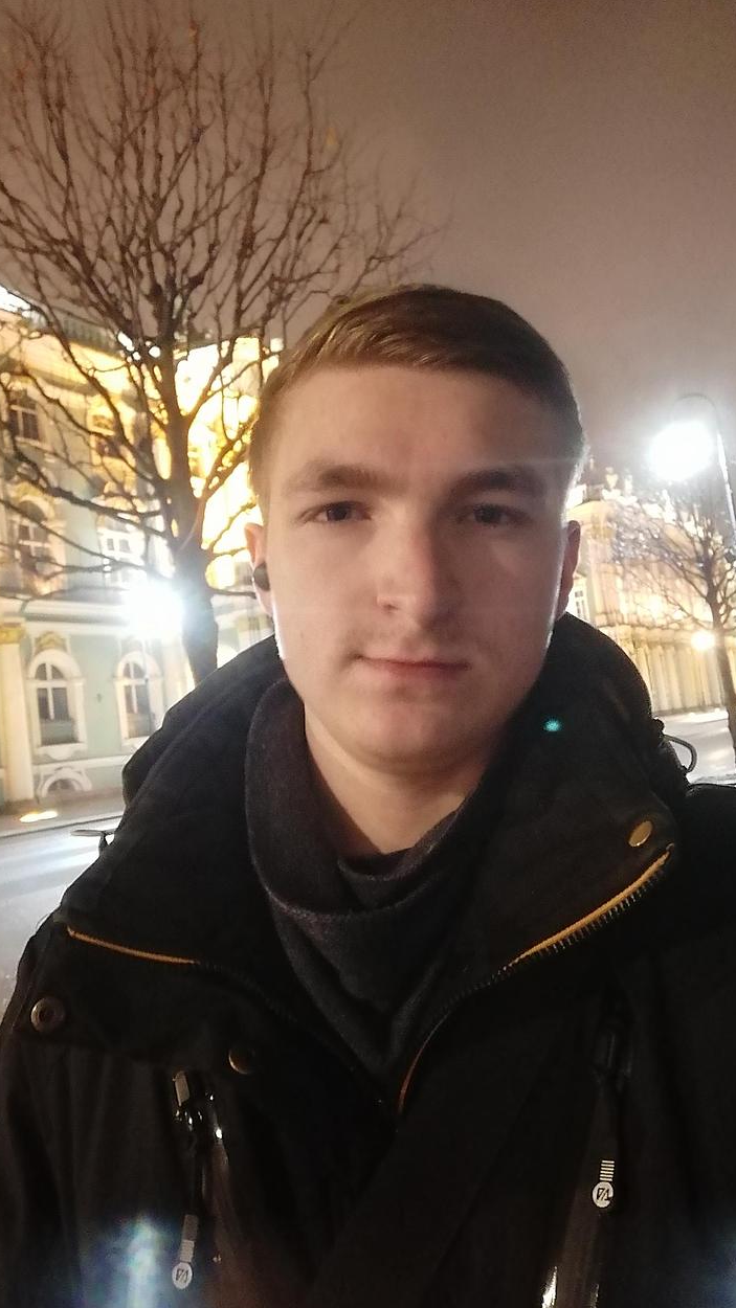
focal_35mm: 29
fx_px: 1006
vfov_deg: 66.1
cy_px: 663
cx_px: 356
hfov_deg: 40.2
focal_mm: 3.03
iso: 800
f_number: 2.2
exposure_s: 1/10
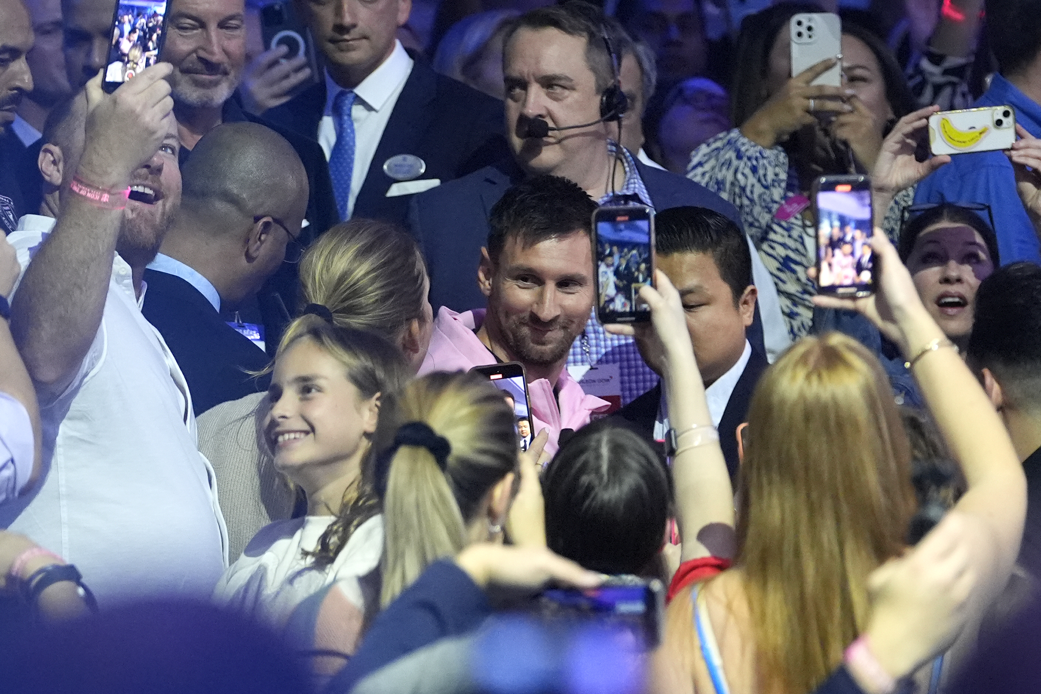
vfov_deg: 5.3
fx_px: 7548
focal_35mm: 261
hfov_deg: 7.9
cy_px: 347
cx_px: 520
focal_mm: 174
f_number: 3.5
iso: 4000
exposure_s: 1/500
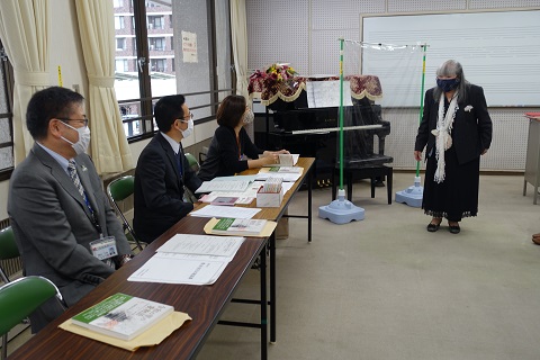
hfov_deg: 58.7
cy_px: 180
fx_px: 480
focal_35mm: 32
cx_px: 270
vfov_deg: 41.1
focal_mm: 11.81
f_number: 2.8
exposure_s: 1/40
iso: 125
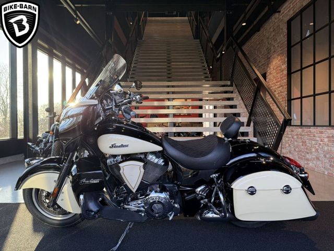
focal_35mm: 24
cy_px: 126
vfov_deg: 56.8
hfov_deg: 71.6
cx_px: 167
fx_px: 232
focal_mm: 6.76
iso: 100
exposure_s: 1/202
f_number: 1.78
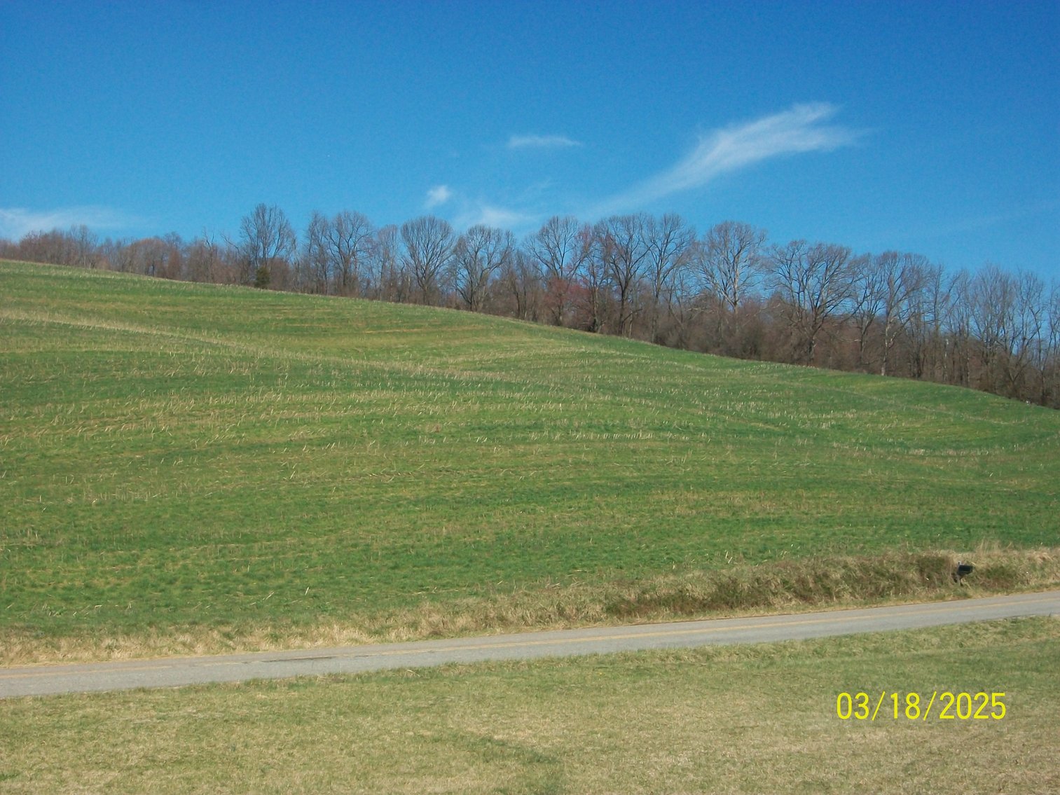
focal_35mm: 53
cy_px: 398
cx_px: 530
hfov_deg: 36.2
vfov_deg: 27.5
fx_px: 1623
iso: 80
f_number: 7
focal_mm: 8.8
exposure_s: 1/320
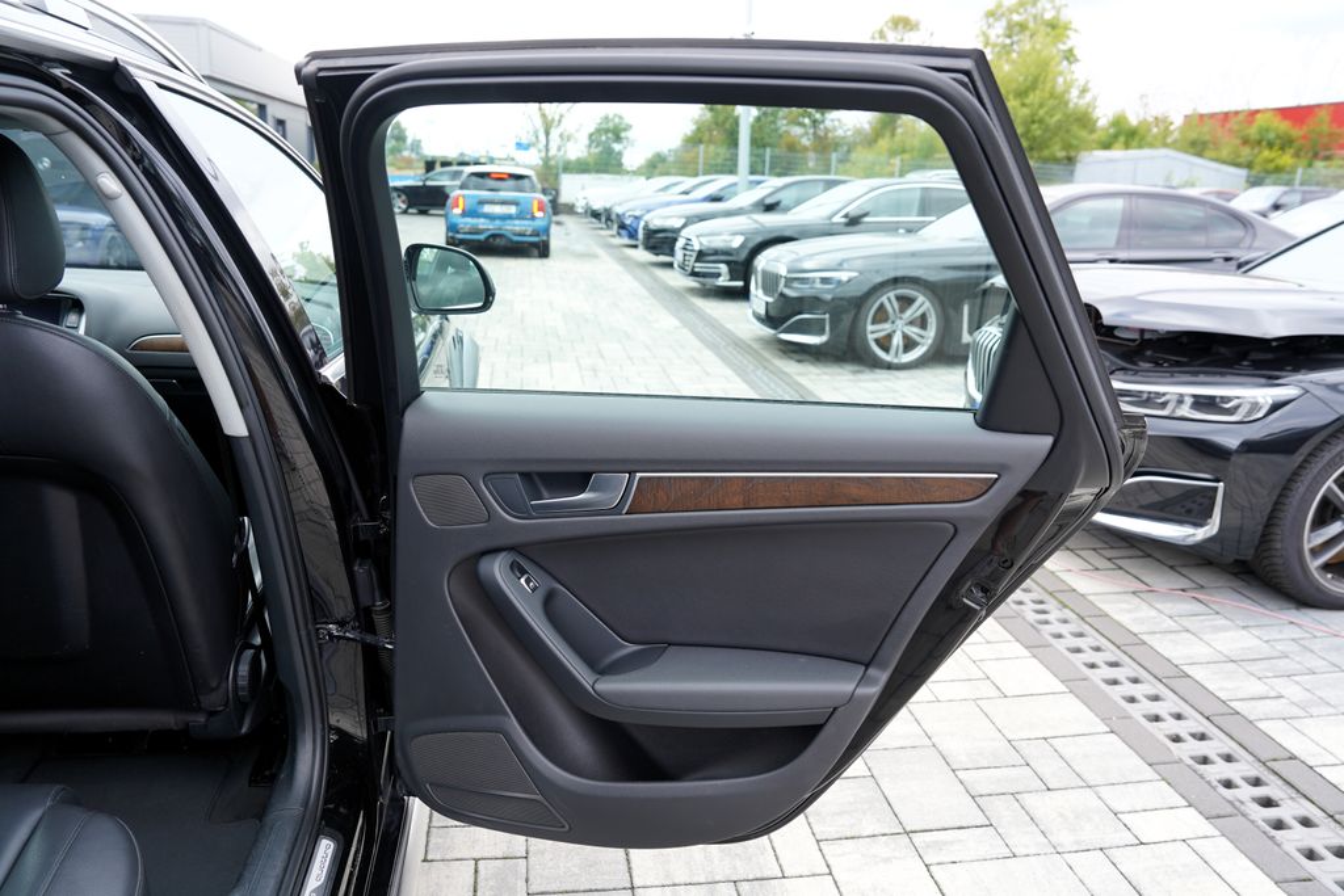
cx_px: 672
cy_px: 448
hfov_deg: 73.7
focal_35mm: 24
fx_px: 896
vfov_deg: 53.1
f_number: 4.5
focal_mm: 24
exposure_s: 1/80
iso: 100
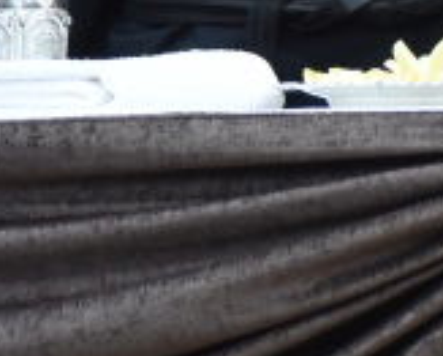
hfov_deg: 2.7
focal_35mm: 706
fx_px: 9273
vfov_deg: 2.2
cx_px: 1245
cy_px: -121
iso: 2500
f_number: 5
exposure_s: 1/100
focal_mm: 120
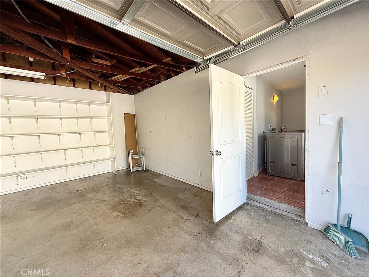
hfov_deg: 102.1
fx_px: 149
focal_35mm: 14
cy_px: 138
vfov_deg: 85.7
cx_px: 184
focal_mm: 2.22
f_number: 2.2
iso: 50
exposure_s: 1/131
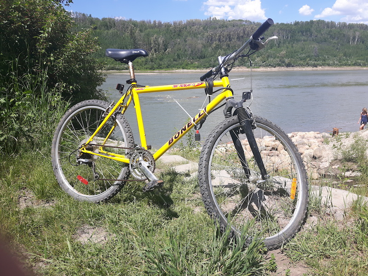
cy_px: 138
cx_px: 184
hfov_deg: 58.4
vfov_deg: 45.4
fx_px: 330
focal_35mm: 31
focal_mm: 3.7
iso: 40
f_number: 1.9
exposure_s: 1/1085
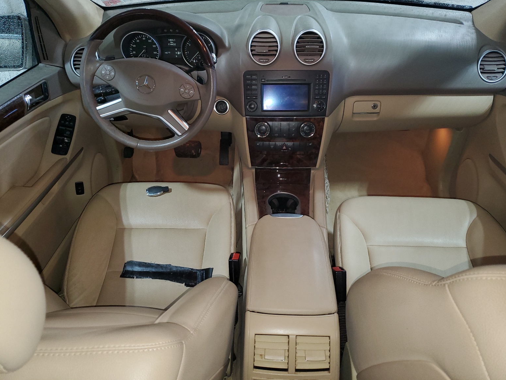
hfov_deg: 65.3
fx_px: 395
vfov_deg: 51.4
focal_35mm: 27
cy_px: 184
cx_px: 261
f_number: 1.5
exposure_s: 1/40
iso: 121
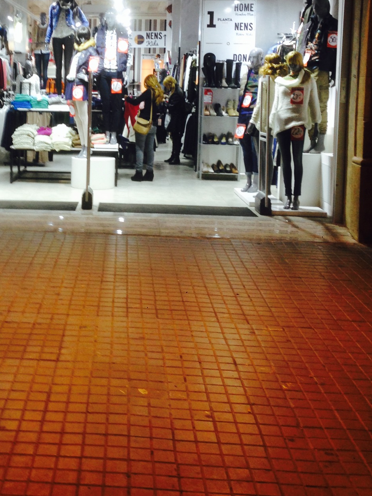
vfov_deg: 34.8
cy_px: 123
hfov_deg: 26.6
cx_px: 86
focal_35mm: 54
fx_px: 774
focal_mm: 4.12
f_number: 2.4
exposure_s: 1/30
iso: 50
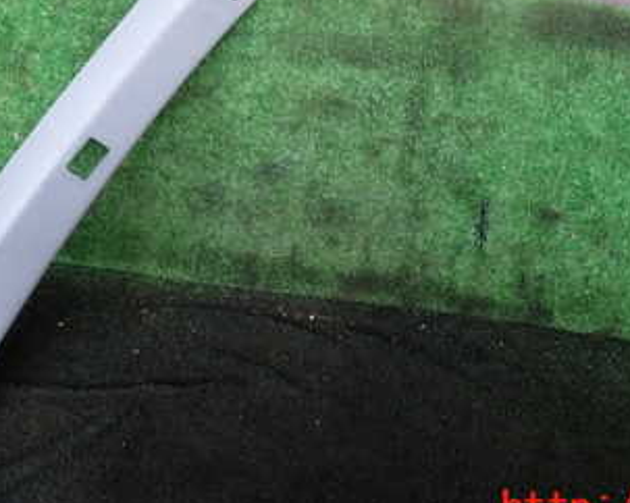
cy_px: 69
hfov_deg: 32.5
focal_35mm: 58
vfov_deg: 25.5
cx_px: 347
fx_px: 1081
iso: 160
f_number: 2.3
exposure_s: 1/60
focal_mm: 5.4
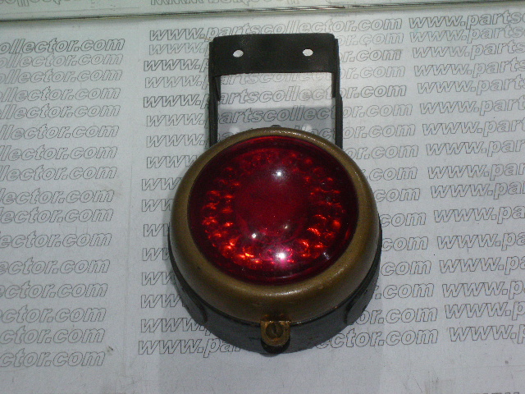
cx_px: 262
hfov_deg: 31.2
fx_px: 940
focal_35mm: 62
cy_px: 197
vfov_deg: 23.7
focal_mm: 11.1
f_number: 4.6
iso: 320
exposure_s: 1/60
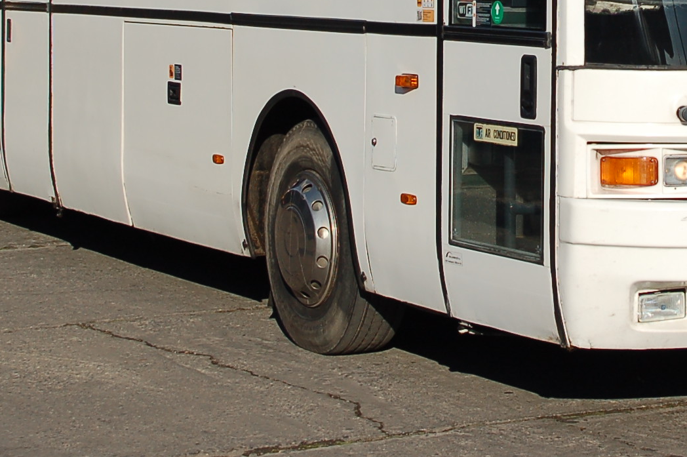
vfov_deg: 10.1
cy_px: -78
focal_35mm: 133
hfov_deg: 15.3
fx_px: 2544
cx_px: 562
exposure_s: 1/1250
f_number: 5.6
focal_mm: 31
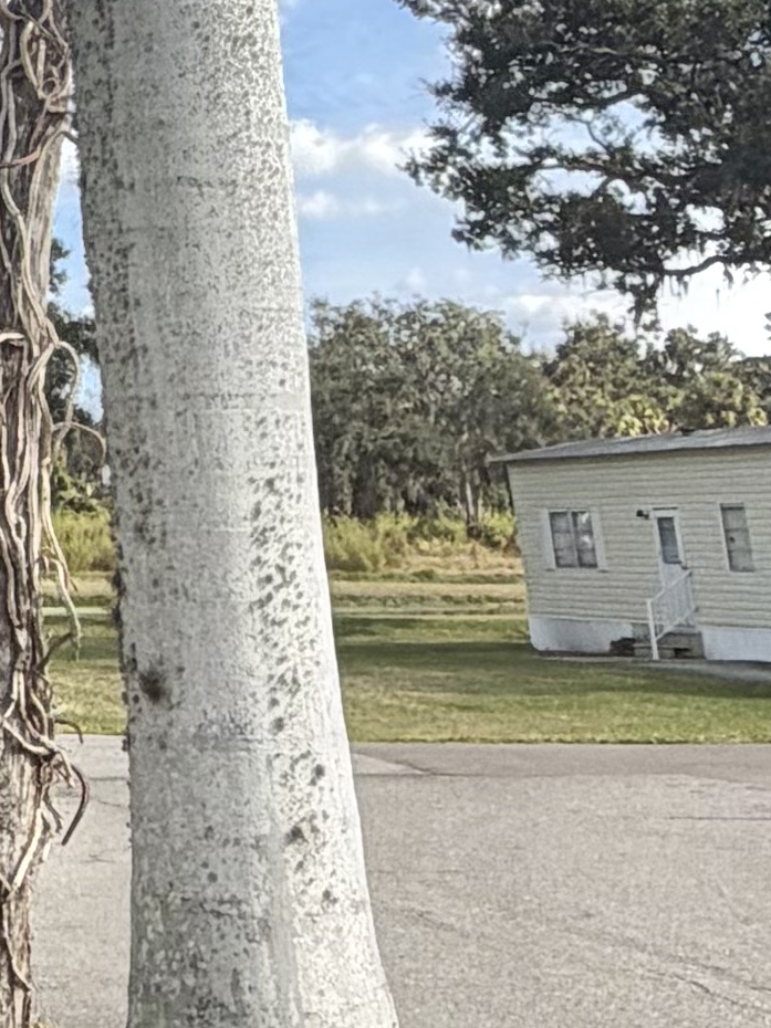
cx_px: -607
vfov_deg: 21.1
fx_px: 2555
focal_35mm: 86
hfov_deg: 15.0
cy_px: -232
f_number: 2.2
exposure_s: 1/770
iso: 20
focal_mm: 2.22
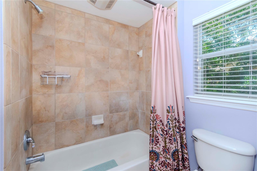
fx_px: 107
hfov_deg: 100.4
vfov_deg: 77.3
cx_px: 128
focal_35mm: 15
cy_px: 86
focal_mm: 10
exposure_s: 1/200
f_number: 10
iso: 500
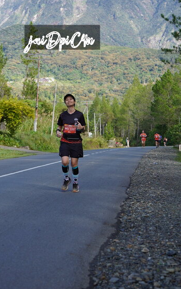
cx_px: 62
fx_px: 591
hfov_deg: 17.4
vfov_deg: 27.4
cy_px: 105
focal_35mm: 75
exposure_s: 1/500
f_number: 2.8
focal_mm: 34
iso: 100
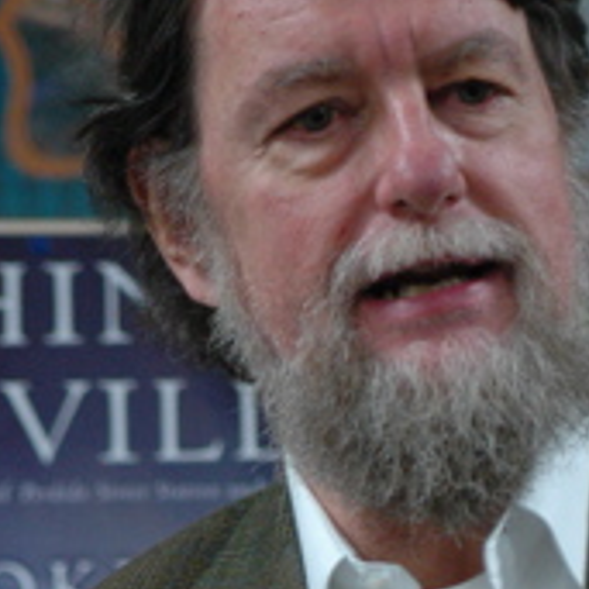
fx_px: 6478
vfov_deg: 5.2
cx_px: 403
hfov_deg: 5.2
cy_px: 763
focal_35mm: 336
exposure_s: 1/60
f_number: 2.8
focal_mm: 75
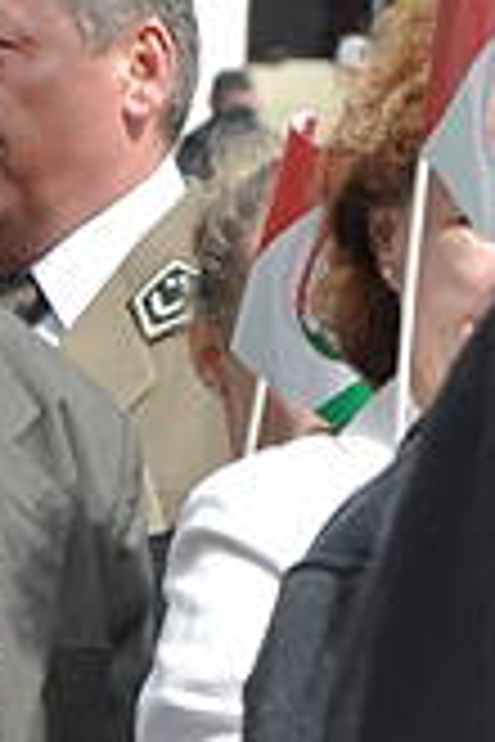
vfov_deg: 2.5
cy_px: 326
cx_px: -135
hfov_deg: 1.7
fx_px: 16696
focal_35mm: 810
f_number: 9
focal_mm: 105
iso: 1250
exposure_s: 1/2000
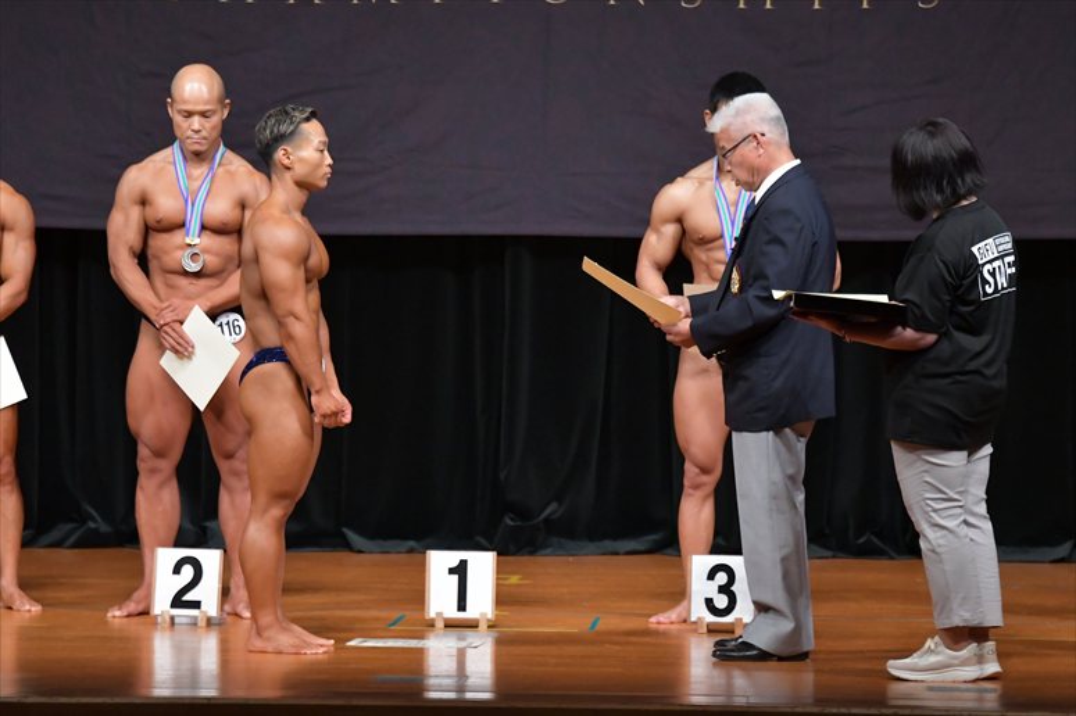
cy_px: 358
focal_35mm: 255
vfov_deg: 5.4
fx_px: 7618
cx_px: 538
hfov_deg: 8.1
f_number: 5.6
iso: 5000
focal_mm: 170
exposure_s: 1/400
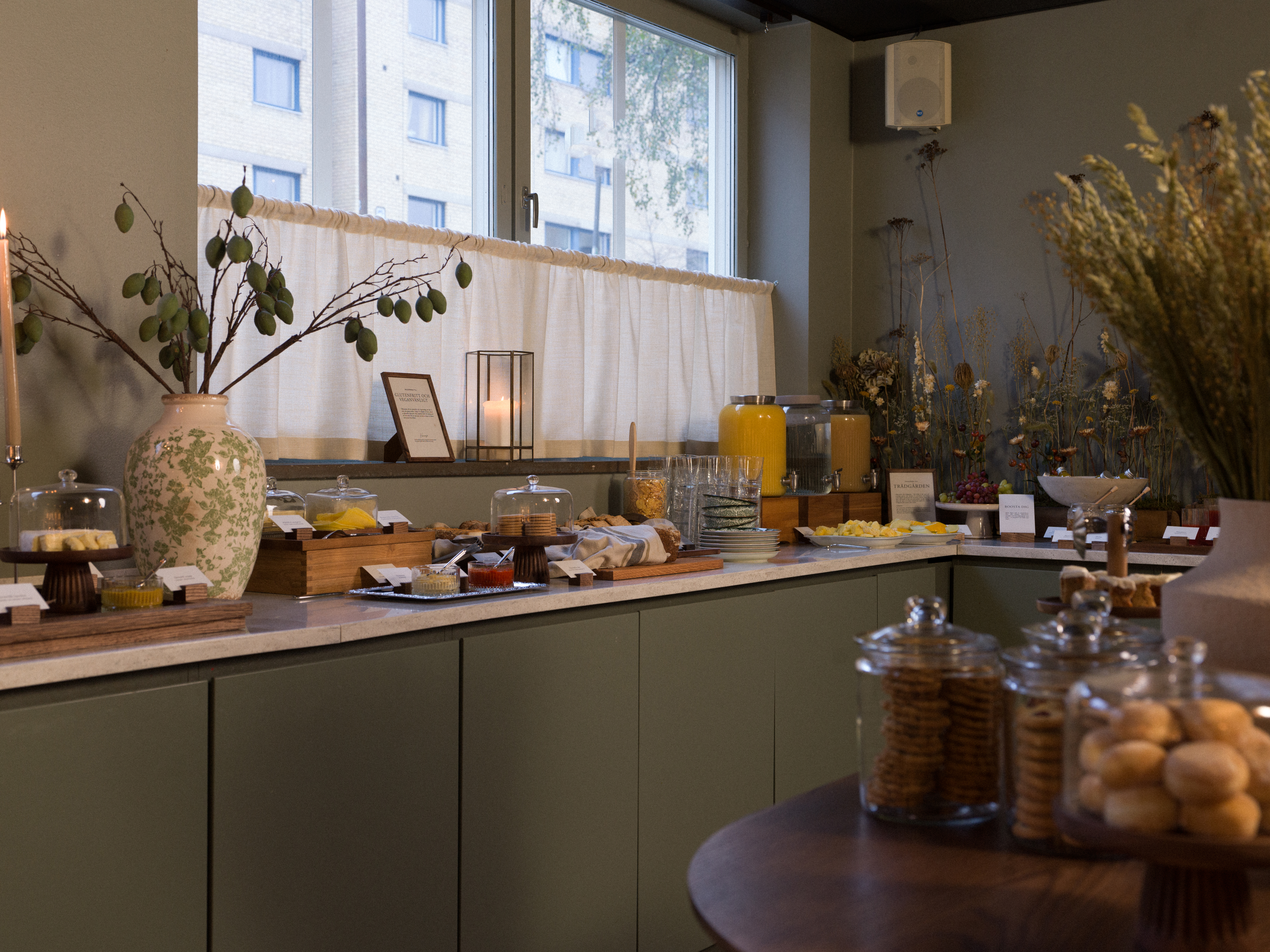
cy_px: 476
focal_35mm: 39
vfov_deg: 36.8
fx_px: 1431
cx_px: 635
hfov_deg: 47.9
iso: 800
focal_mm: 50
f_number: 6.8
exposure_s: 1/20
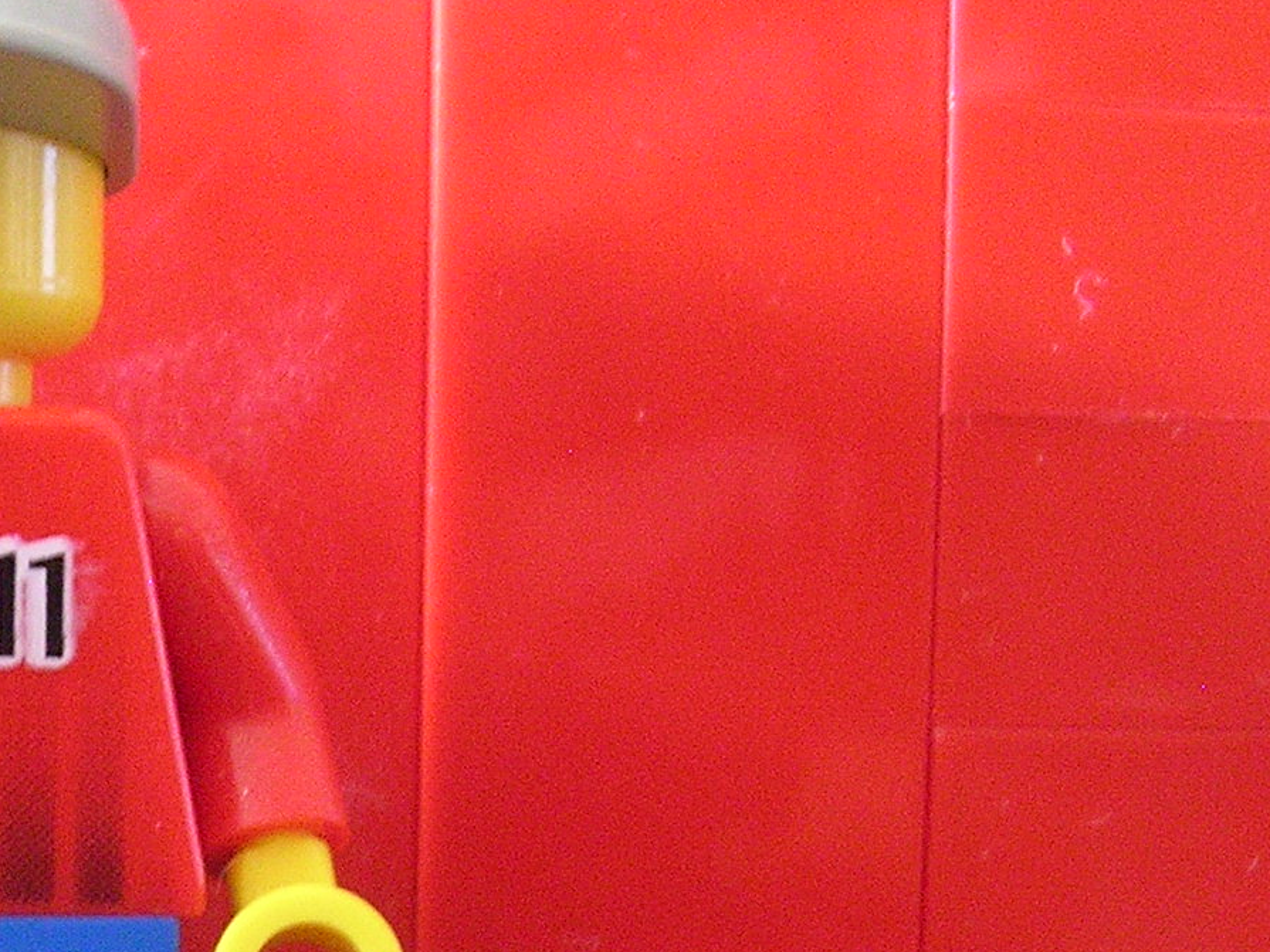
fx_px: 3191
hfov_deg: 21.5
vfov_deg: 16.9
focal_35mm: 87
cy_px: 677
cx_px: -70
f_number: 2.8
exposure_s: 1/2.9
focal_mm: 5.8
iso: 400
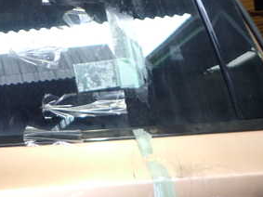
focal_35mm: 53
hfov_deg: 32.5
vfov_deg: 27.0
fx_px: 403
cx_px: -14
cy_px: 44
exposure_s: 1/40
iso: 200
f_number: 2
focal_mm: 4.5
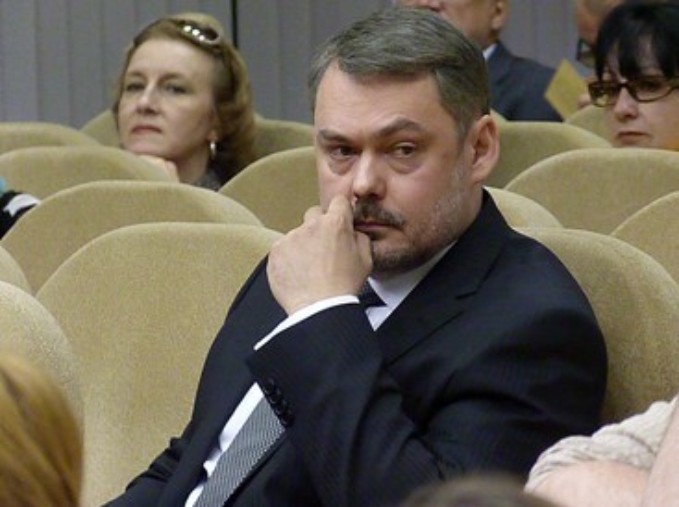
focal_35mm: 411
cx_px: 340
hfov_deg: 4.8
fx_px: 8049
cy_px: 254
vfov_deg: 3.6
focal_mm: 74
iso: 1600
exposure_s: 1/30
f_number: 4.3
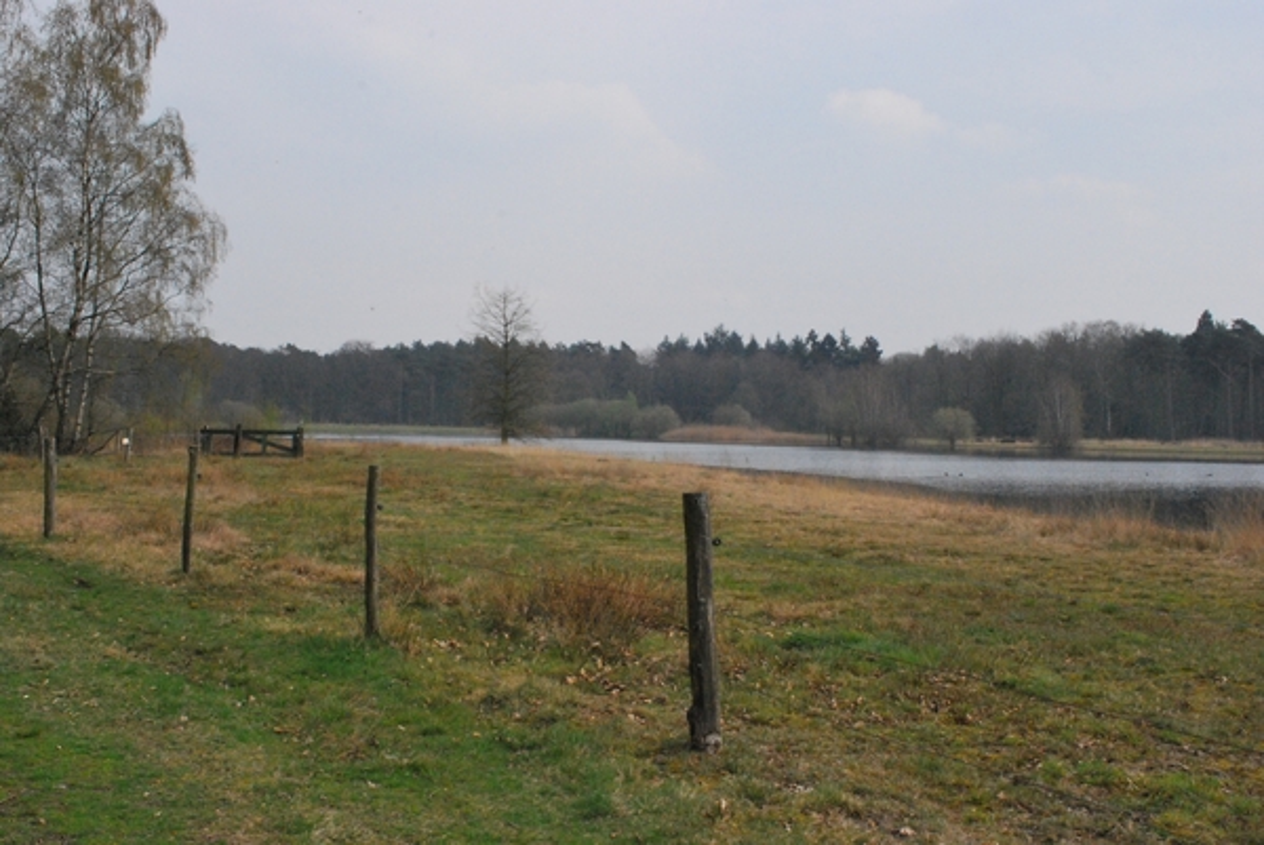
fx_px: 1370
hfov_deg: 49.5
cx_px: 632
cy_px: 422
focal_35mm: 39
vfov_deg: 34.3
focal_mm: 26
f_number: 14
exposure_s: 1/800
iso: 1600
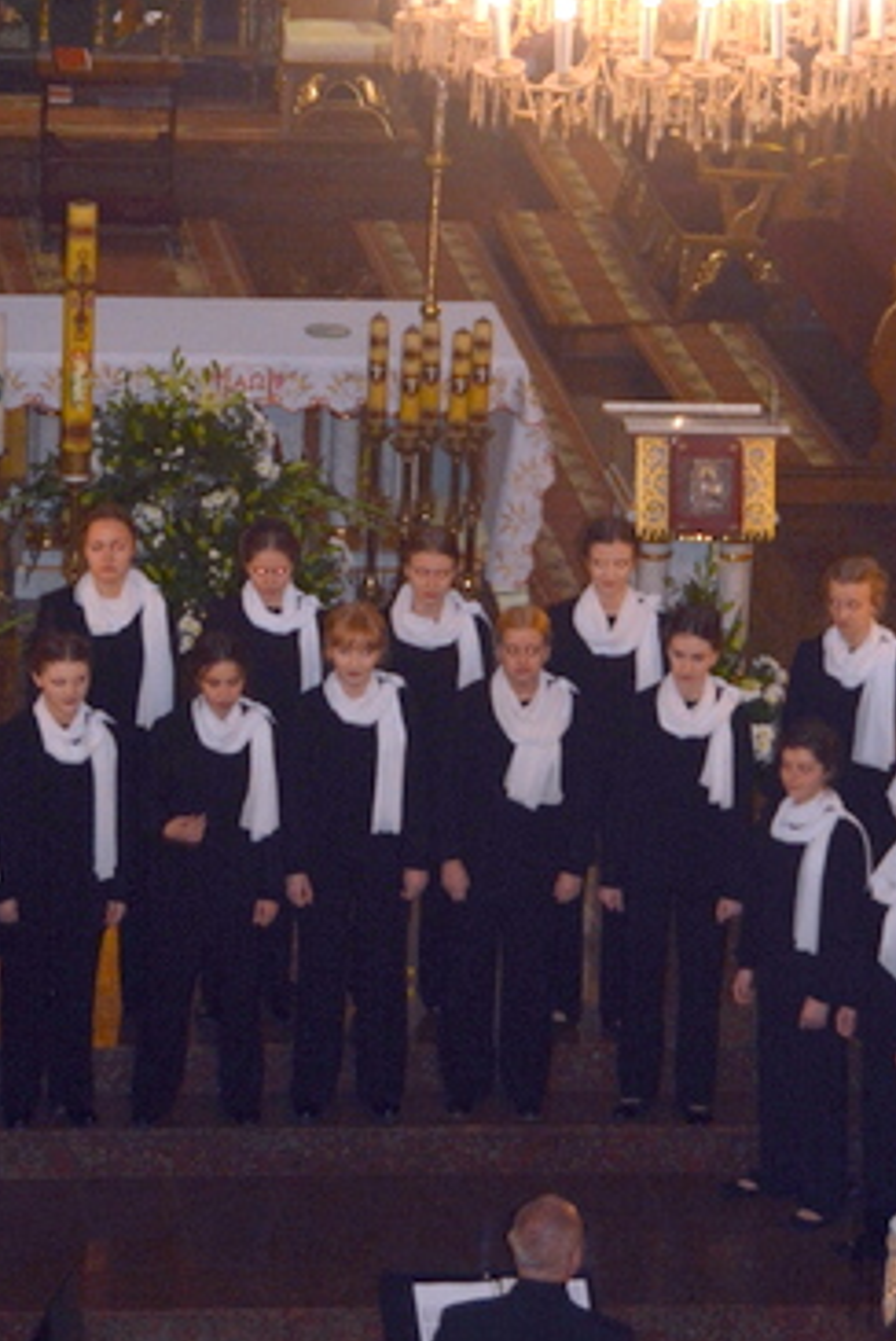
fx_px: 6371
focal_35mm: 171
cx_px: 338
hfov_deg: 8.0
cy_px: 290
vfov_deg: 12.0
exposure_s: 1/60
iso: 560
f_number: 4.8
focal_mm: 52
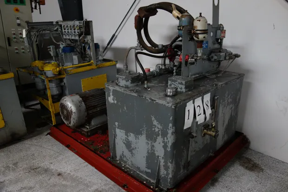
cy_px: 96
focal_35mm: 28
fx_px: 224
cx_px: 144
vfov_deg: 46.4
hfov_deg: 65.5
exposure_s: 1/30
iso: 400
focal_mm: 10.4
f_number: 1.8
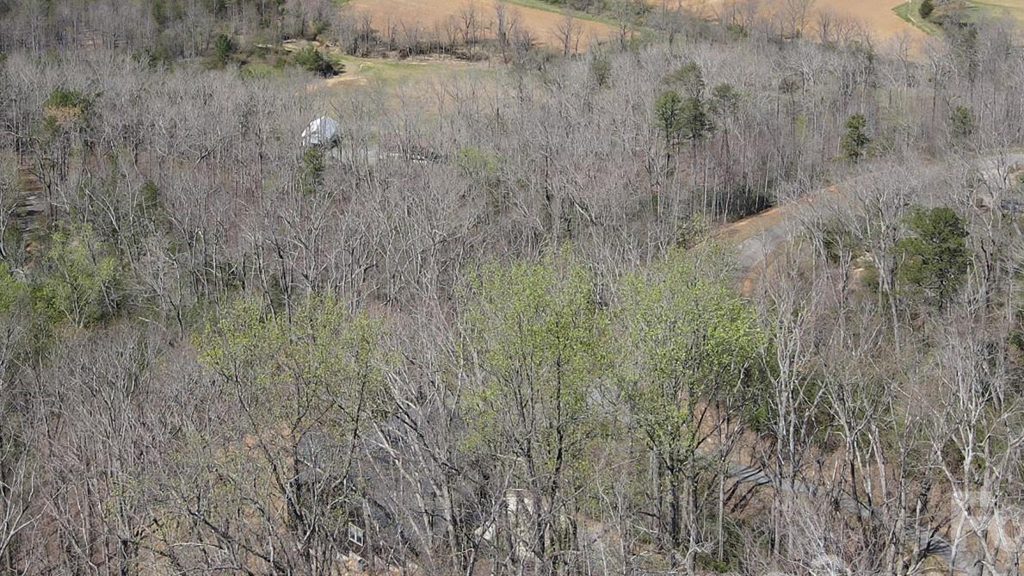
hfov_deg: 44.8
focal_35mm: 45
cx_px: 344
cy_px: -1
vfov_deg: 25.2
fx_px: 1222
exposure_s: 1/500
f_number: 2.8
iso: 100
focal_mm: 4.5
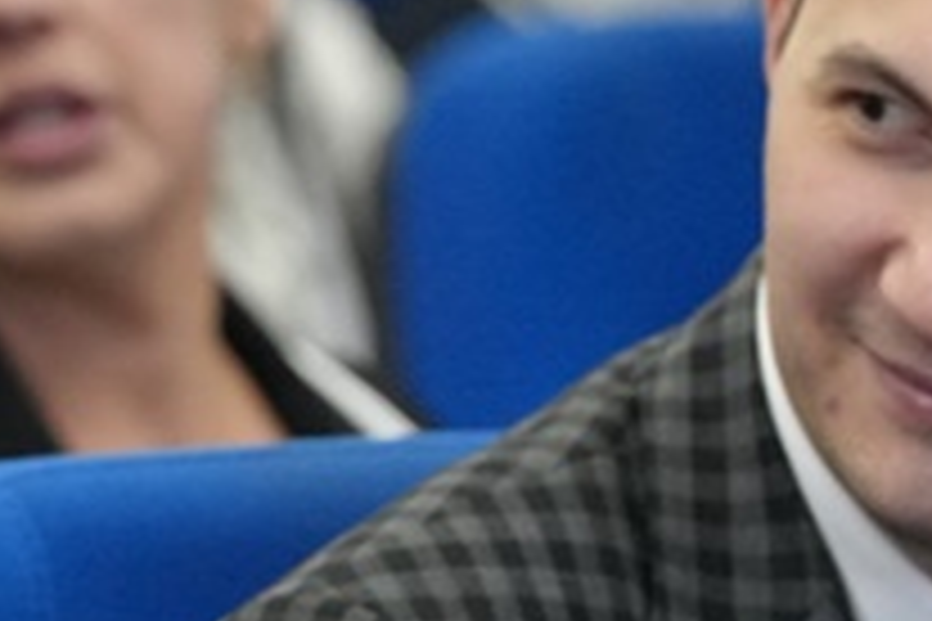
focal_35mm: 742
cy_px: 493
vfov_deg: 1.9
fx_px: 19208
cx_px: 18
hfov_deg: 2.8
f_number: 4
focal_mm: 150
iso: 3200
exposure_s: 1/160
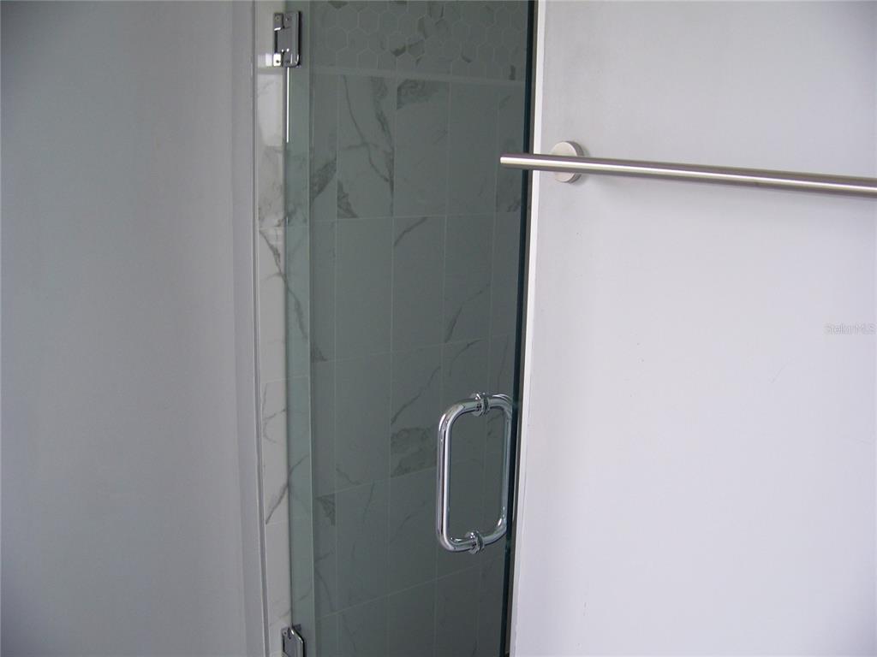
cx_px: 438
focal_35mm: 36
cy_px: 328
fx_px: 912
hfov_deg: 51.4
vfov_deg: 39.7
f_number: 2.8
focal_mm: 5.85
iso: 80
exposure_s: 1/30
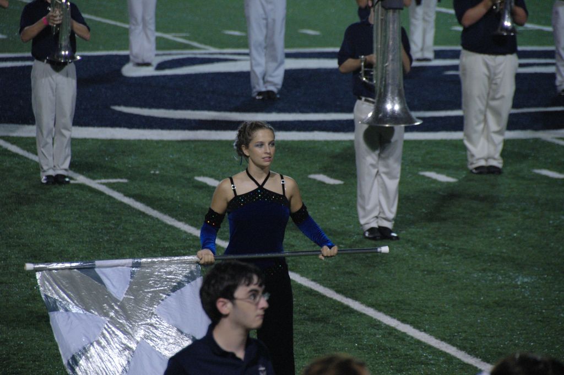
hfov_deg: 6.9
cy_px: 188
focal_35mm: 300
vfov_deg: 4.6
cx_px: 282
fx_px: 4694
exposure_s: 1/60
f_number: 5.6
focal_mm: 200
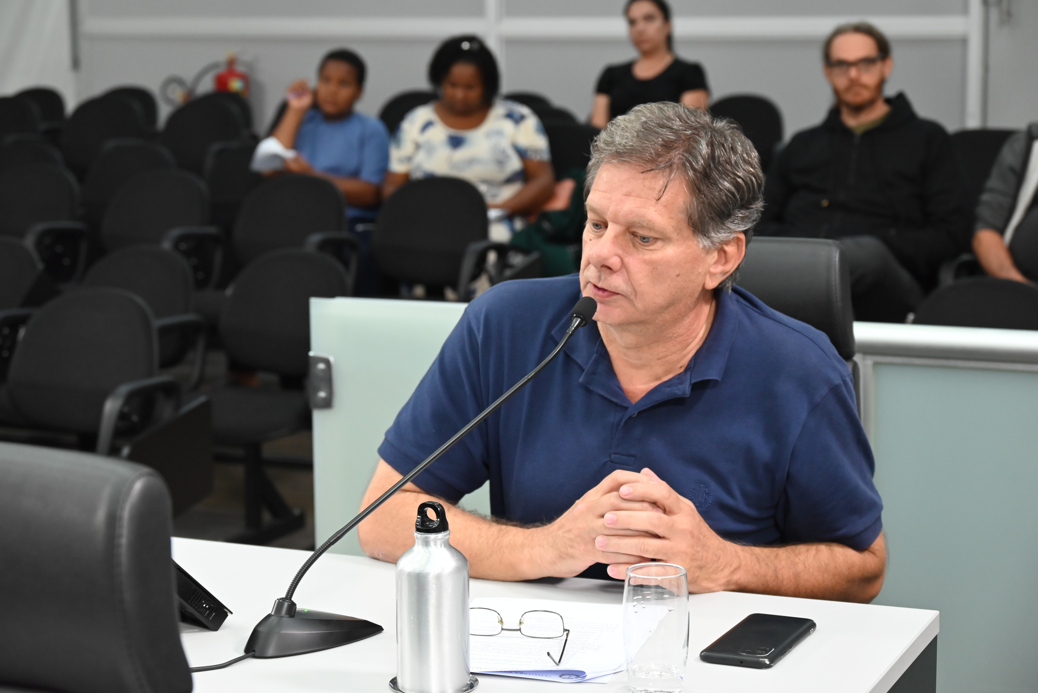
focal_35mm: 73
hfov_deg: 27.7
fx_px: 2106
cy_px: 346
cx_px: 519
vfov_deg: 18.7
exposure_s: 1/125
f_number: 6
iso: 2800
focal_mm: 73
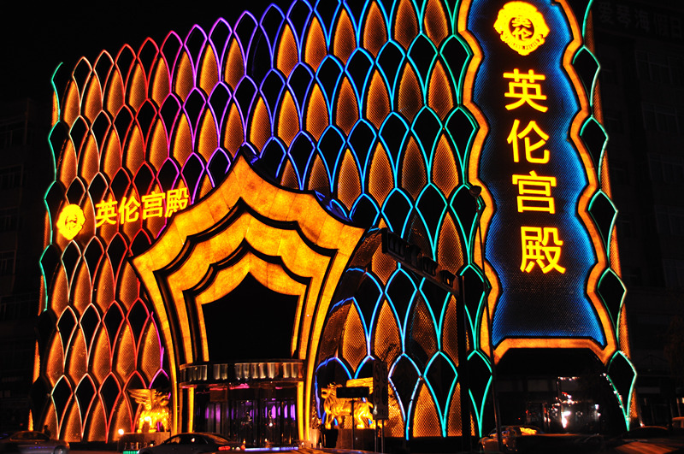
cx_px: 342
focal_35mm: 38
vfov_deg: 35.4
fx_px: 711
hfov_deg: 51.3
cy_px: 227
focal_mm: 25
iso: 400
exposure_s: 1/8
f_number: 4
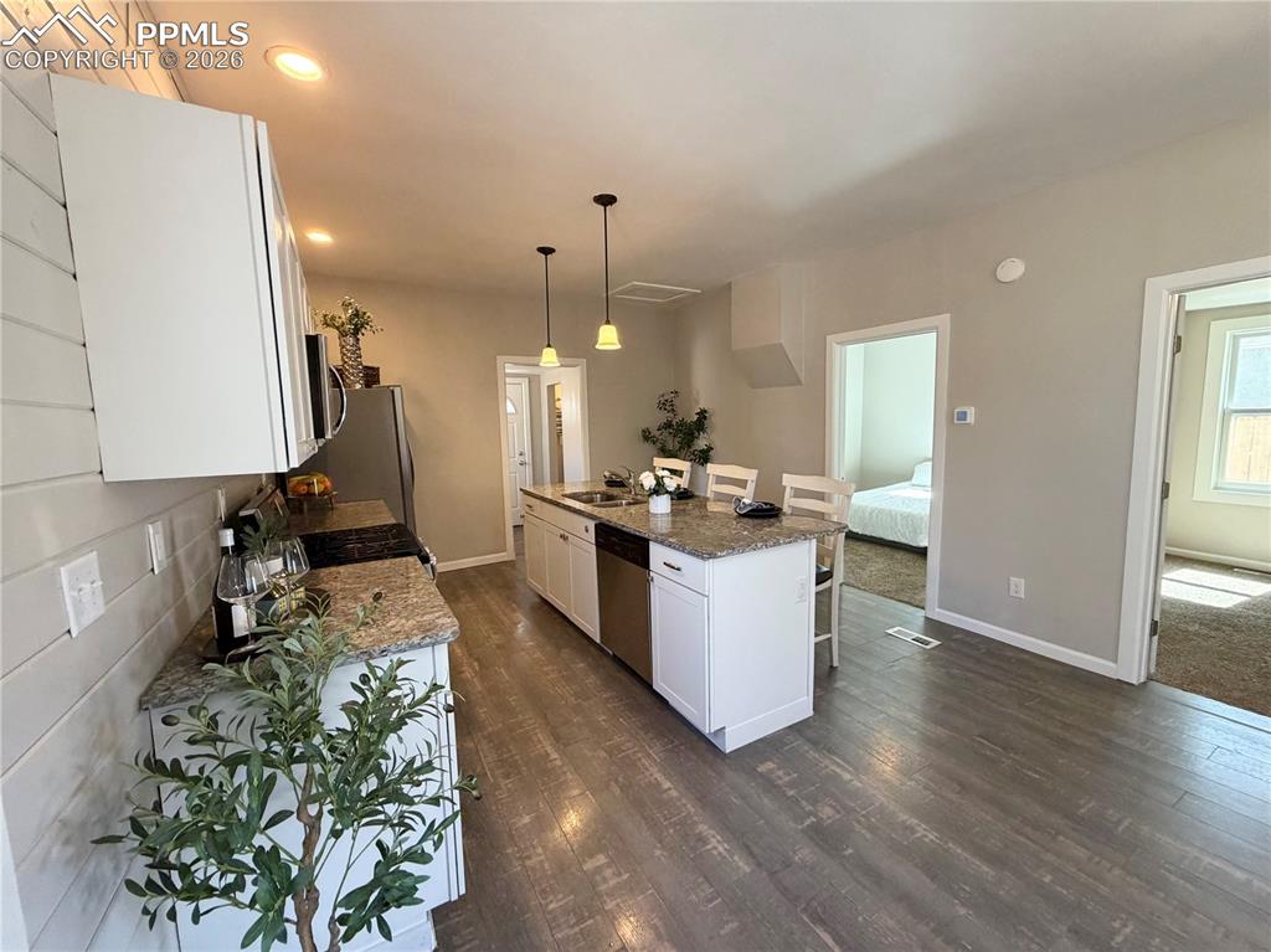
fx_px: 514
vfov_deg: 85.6
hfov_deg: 102.1
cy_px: 476
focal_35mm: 14
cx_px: 636
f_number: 2.2
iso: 320
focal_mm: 2.22
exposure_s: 1/120
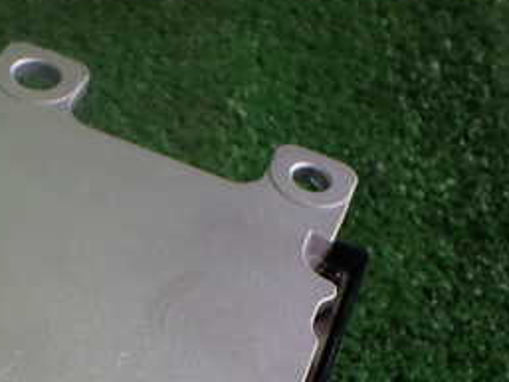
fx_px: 1030
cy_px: 400
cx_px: 34
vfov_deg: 20.2
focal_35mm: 70
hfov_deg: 26.7
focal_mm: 5.4
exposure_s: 1/125
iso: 200
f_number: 2.3
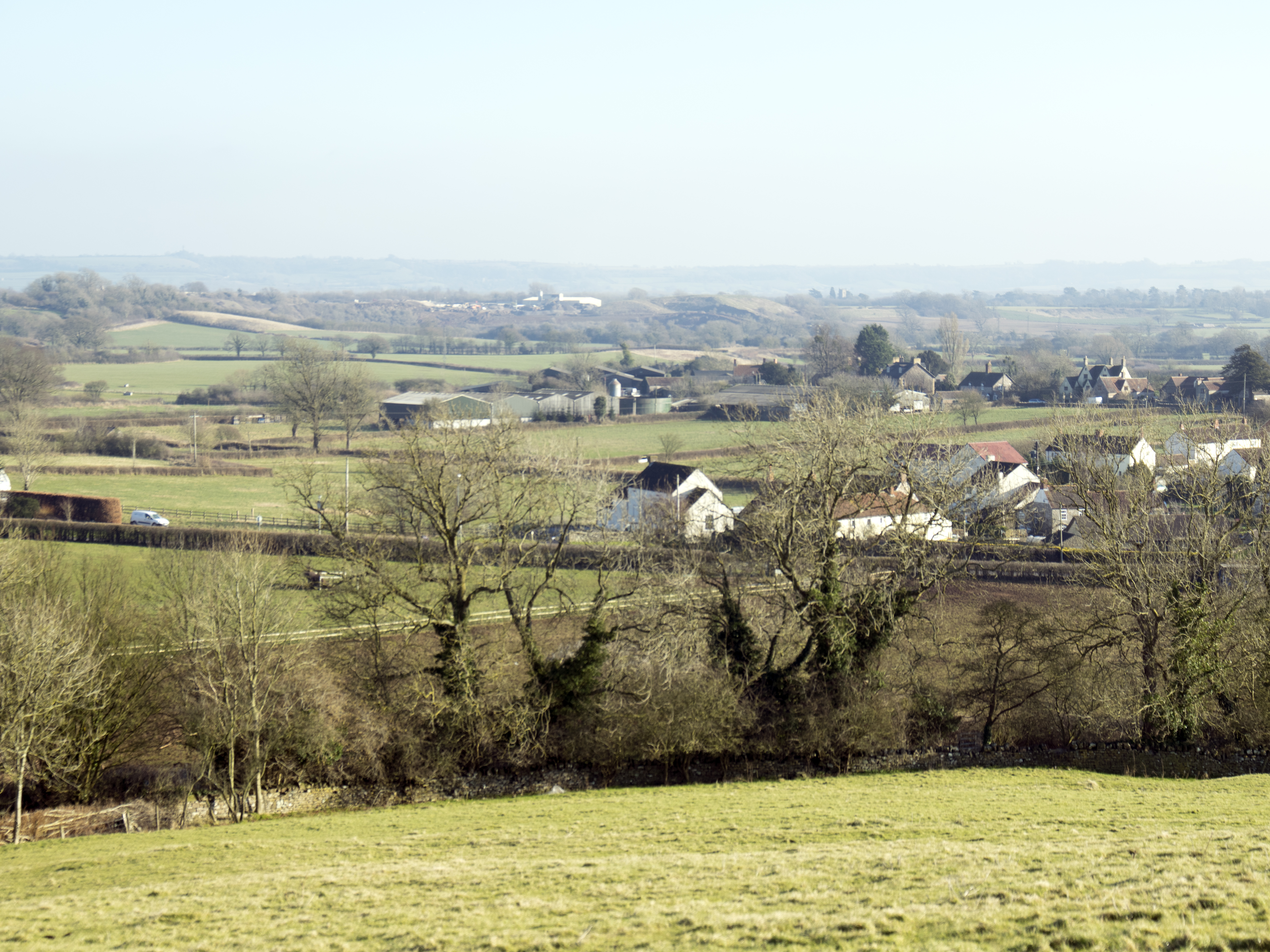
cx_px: 649
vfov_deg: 18.0
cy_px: 476
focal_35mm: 82
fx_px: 3009
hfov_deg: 23.8
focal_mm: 50
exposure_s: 1/250
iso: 100
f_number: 5.6
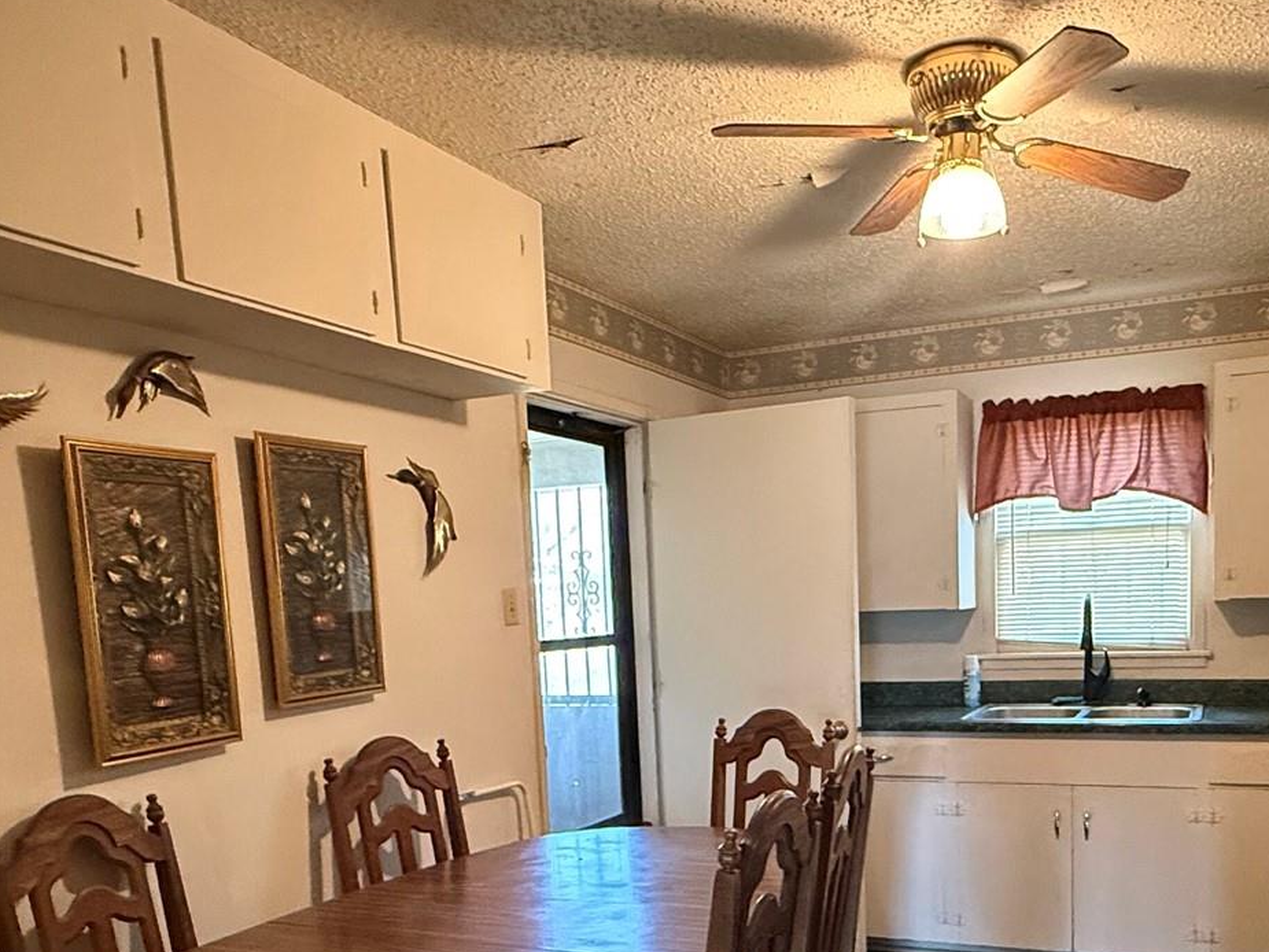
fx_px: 1137
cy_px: 728
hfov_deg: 57.7
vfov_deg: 43.8
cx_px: 785
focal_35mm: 31
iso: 1000
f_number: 2.2
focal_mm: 2.22
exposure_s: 1/60
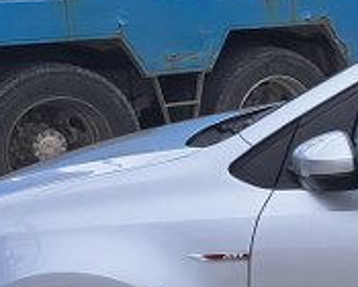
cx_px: 689
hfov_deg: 15.0
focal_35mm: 107
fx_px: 1134
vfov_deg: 14.4
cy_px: 193
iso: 50
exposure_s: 1/296
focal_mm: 5.23
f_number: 1.8
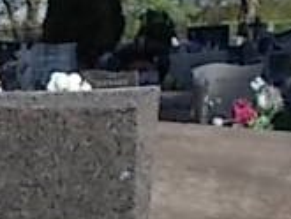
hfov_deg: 17.8
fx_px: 850
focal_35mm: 101
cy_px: 265
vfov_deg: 14.2
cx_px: -120
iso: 80
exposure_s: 1/125
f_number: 8
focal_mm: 4.6
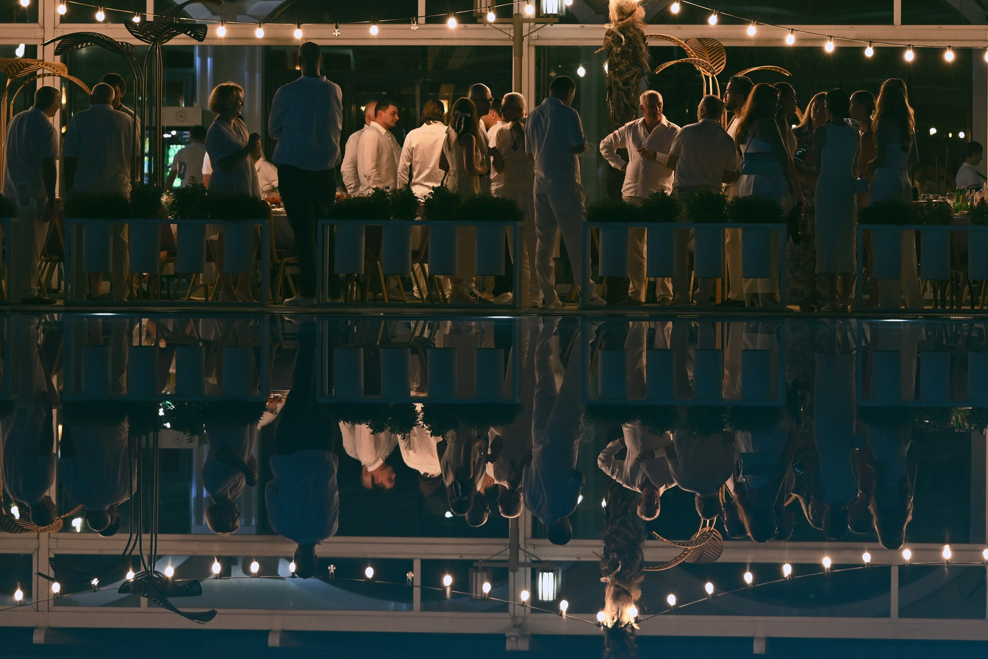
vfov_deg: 9.6
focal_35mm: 142
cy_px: 134
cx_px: 703
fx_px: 3898
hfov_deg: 14.4
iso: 1000
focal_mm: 85
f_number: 2.5
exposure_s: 1/250
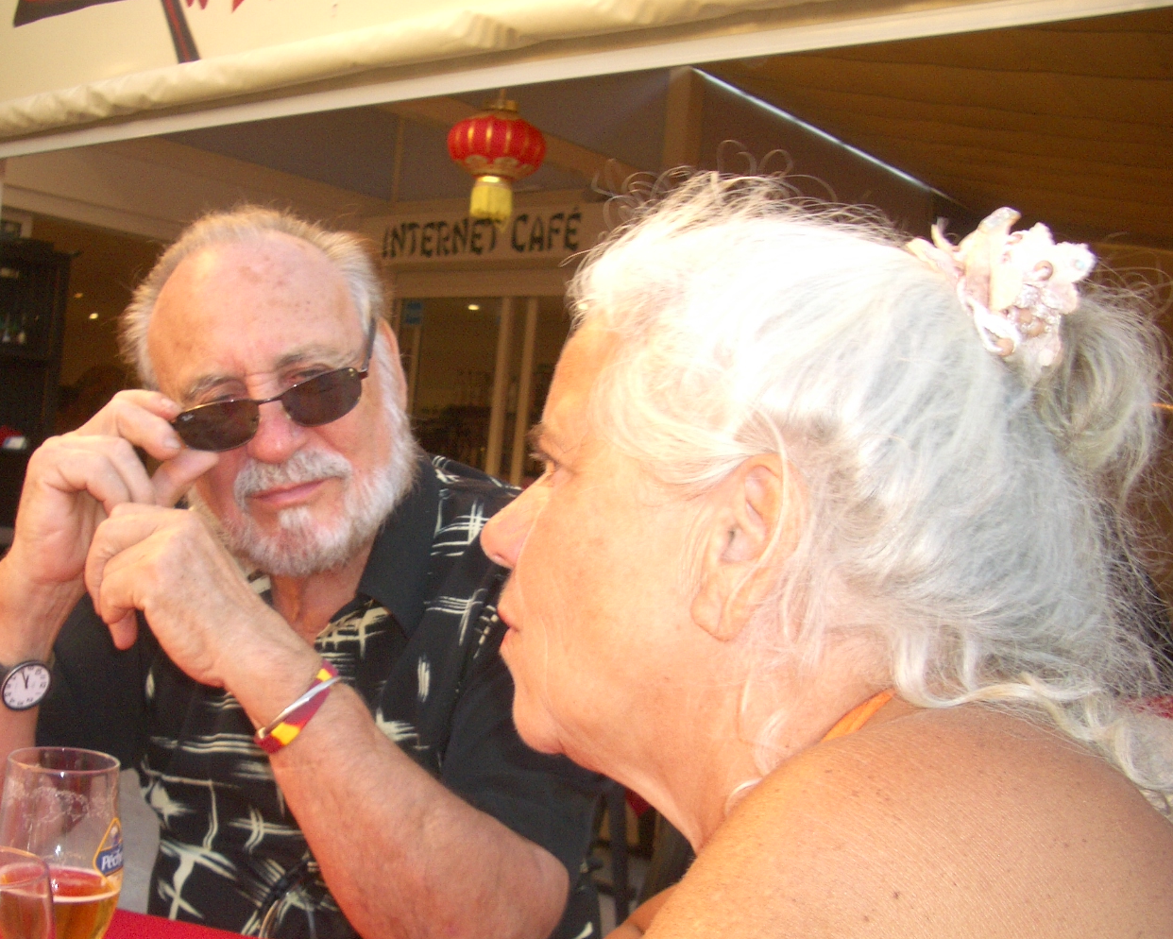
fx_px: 1528
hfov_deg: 41.7
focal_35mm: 44
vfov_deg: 34.1
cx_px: 444
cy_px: 525
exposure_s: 1/80
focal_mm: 5.8
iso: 100
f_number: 2.6
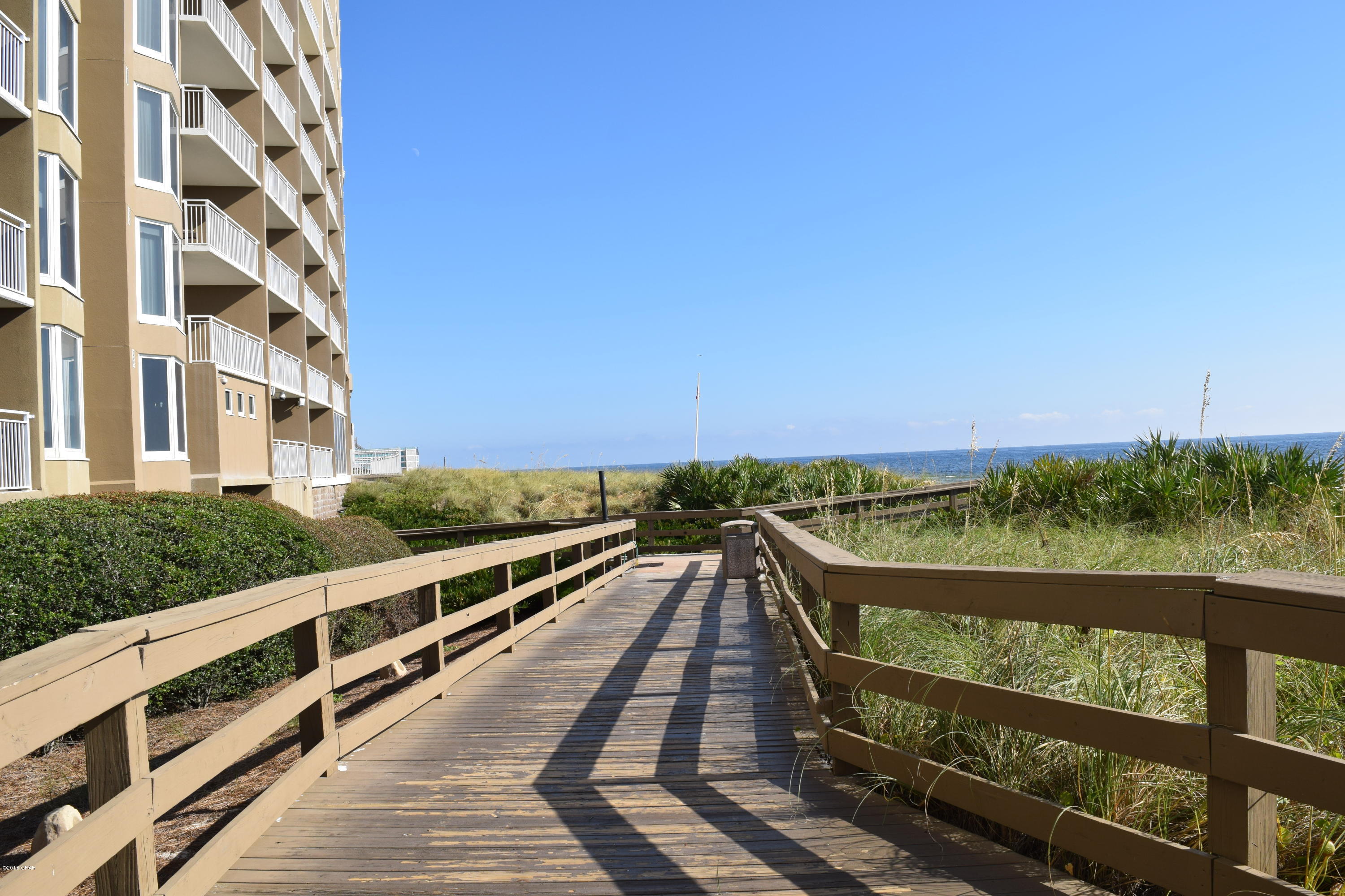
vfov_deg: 47.9
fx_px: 1009
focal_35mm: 27
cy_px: 448
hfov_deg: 67.4
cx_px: 672
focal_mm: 18
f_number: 10
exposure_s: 1/400
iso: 200
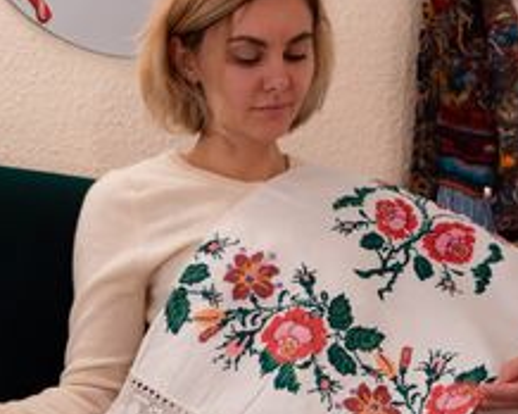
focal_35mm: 69
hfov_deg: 27.4
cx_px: 188
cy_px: 218
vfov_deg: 22.1
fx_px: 1057
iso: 1600
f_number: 5.6
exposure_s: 1/80
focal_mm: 40
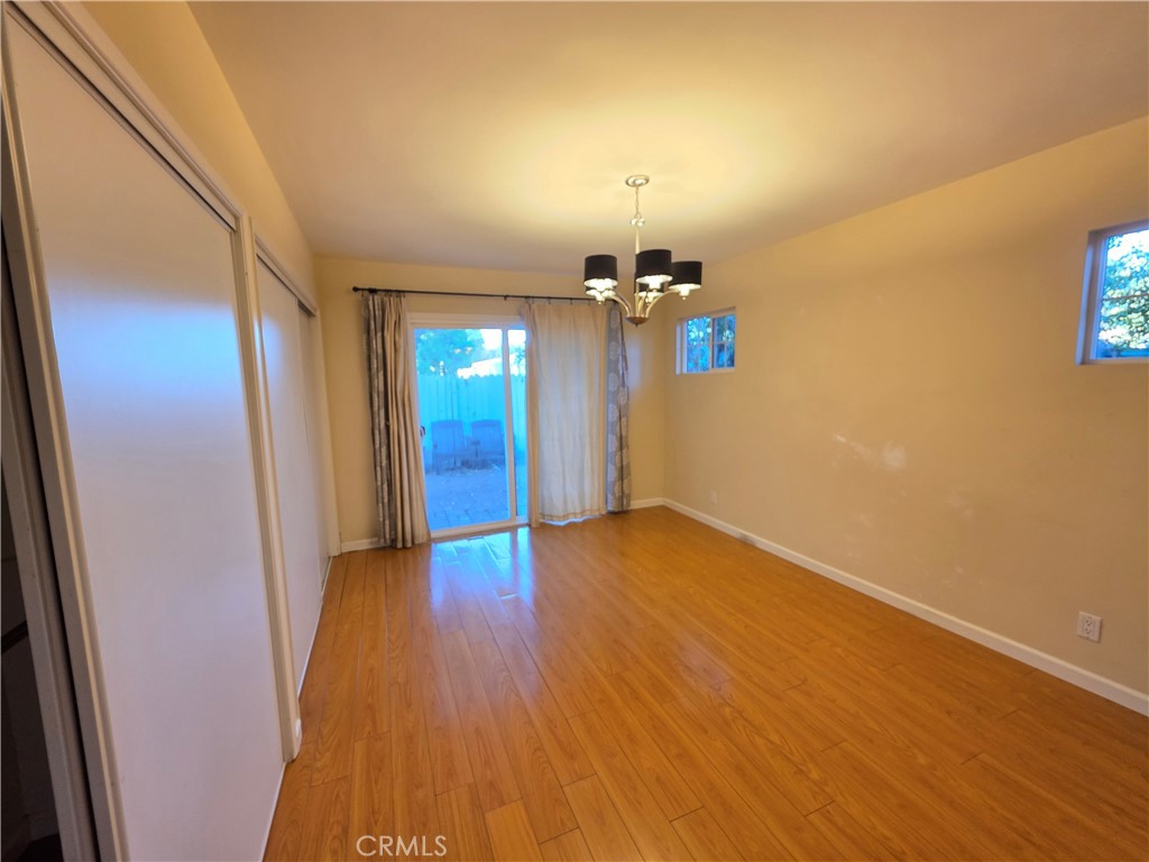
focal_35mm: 13
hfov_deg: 106.2
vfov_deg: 89.9
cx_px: 574
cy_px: 431
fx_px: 432
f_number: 1.9
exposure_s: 1/60
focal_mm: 2.2
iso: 200
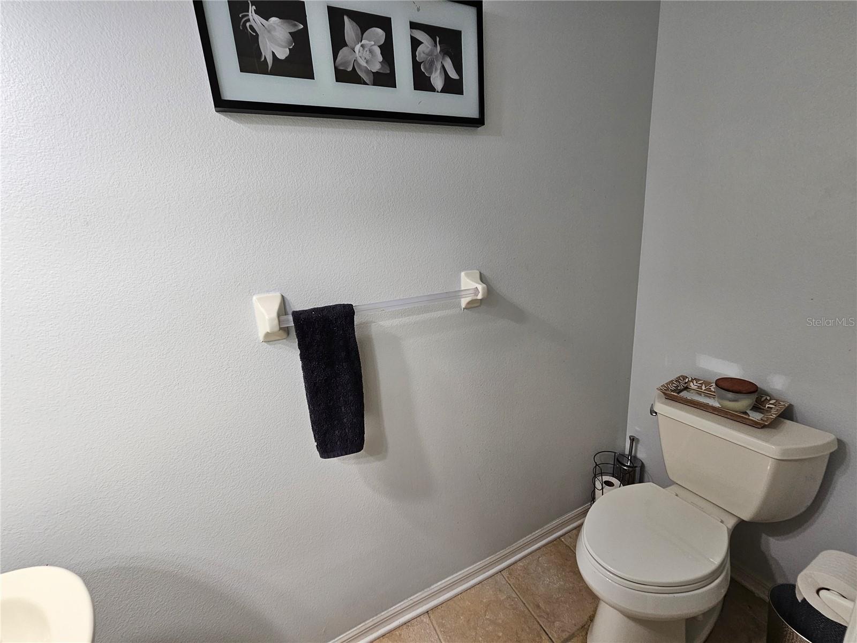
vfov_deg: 89.9
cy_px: 322
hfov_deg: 106.2
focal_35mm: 13
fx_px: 322
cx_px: 428
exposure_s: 1/60
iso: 160
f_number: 2.2
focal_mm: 2.2
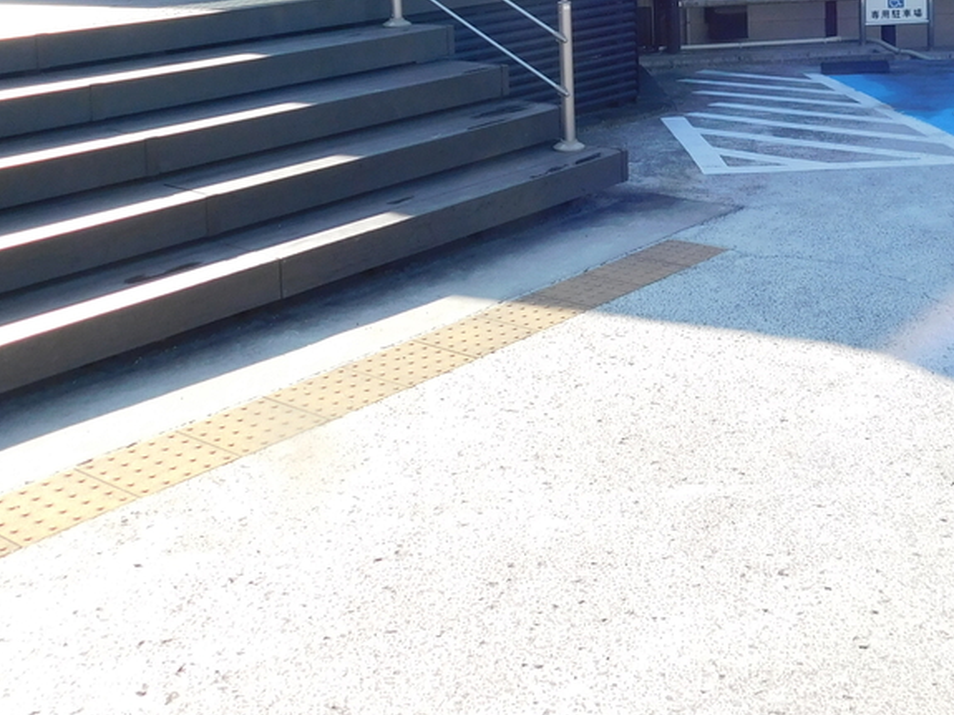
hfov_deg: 39.3
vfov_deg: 28.1
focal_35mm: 48
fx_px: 1323
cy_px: -27
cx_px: 624
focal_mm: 4
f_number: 3
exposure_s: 1/640
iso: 125
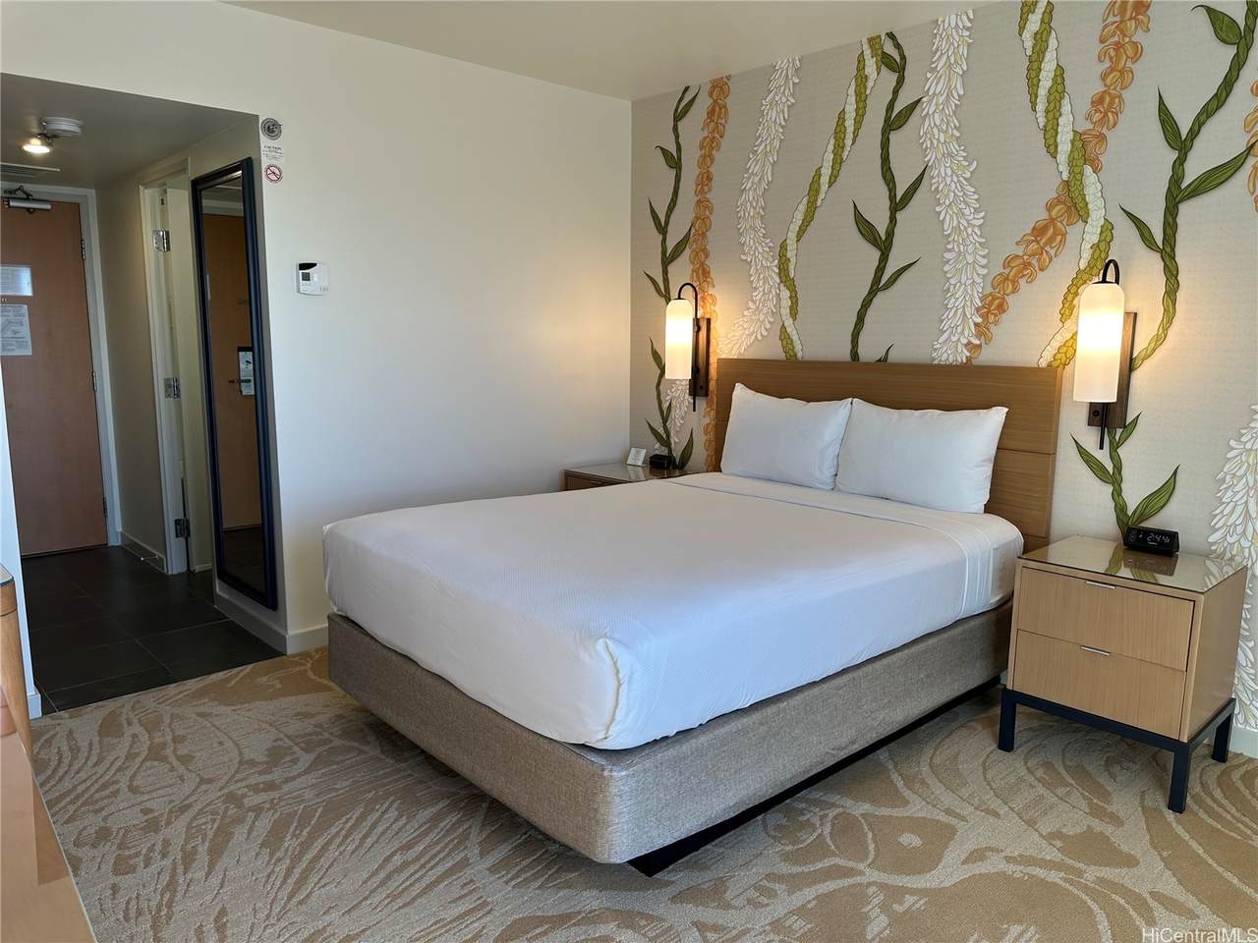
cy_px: 472
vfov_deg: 56.8
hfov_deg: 71.6
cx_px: 629
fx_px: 872
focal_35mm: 24
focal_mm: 6.86
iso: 64
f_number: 1.78
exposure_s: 1/120
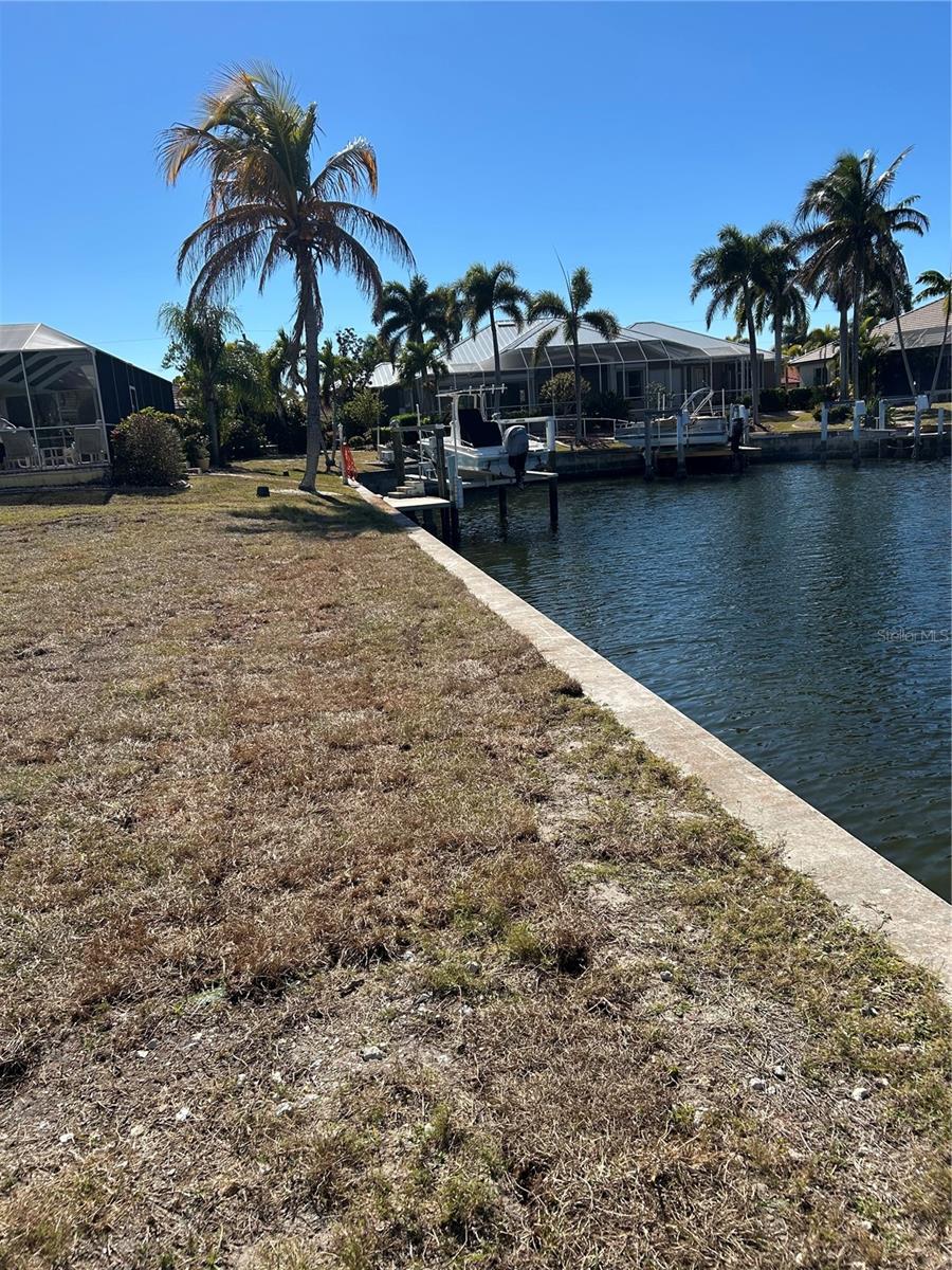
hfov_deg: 53.1
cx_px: 476
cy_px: 635
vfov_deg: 67.3
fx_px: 953
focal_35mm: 26
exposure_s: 1/4274
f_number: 1.5
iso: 50
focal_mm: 5.7
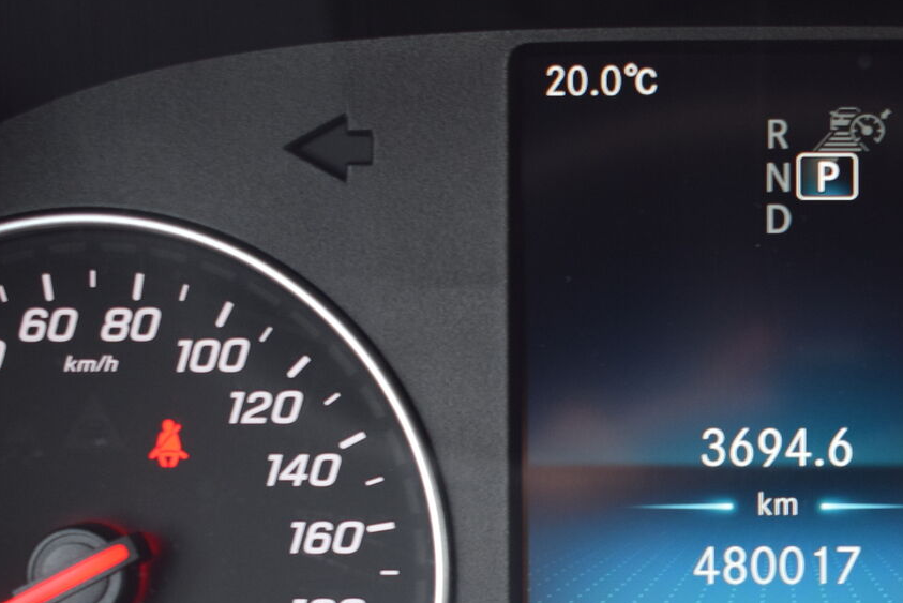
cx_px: 795
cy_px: 541
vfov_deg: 11.7
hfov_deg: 17.4
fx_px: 2911
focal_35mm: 116
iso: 400
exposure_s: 1/80
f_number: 4.5
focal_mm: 34
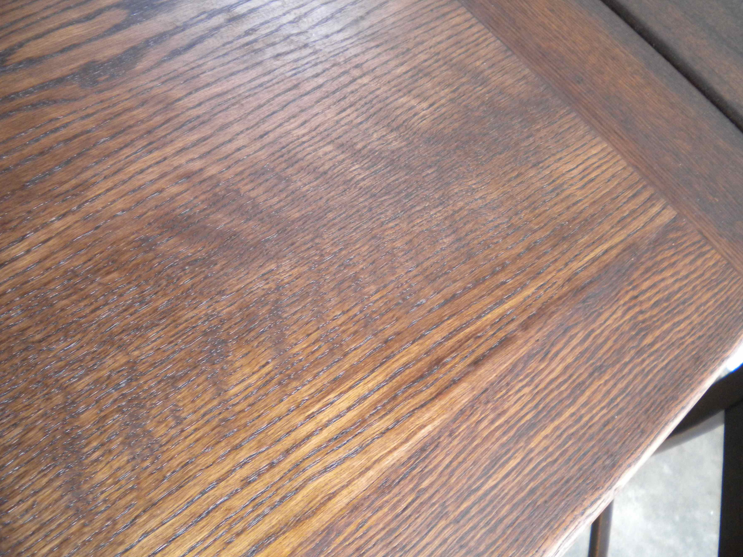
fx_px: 773
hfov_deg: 51.4
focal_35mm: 36
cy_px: 283
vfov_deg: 39.7
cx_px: 381
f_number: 3.1
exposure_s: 1/48.2
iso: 247
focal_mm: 6.3
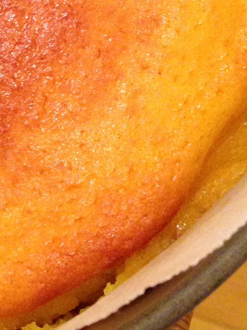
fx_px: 1008
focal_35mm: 106
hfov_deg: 13.6
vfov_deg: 17.6
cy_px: -70
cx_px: -40
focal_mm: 4.12
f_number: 2.4
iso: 400
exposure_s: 1/17
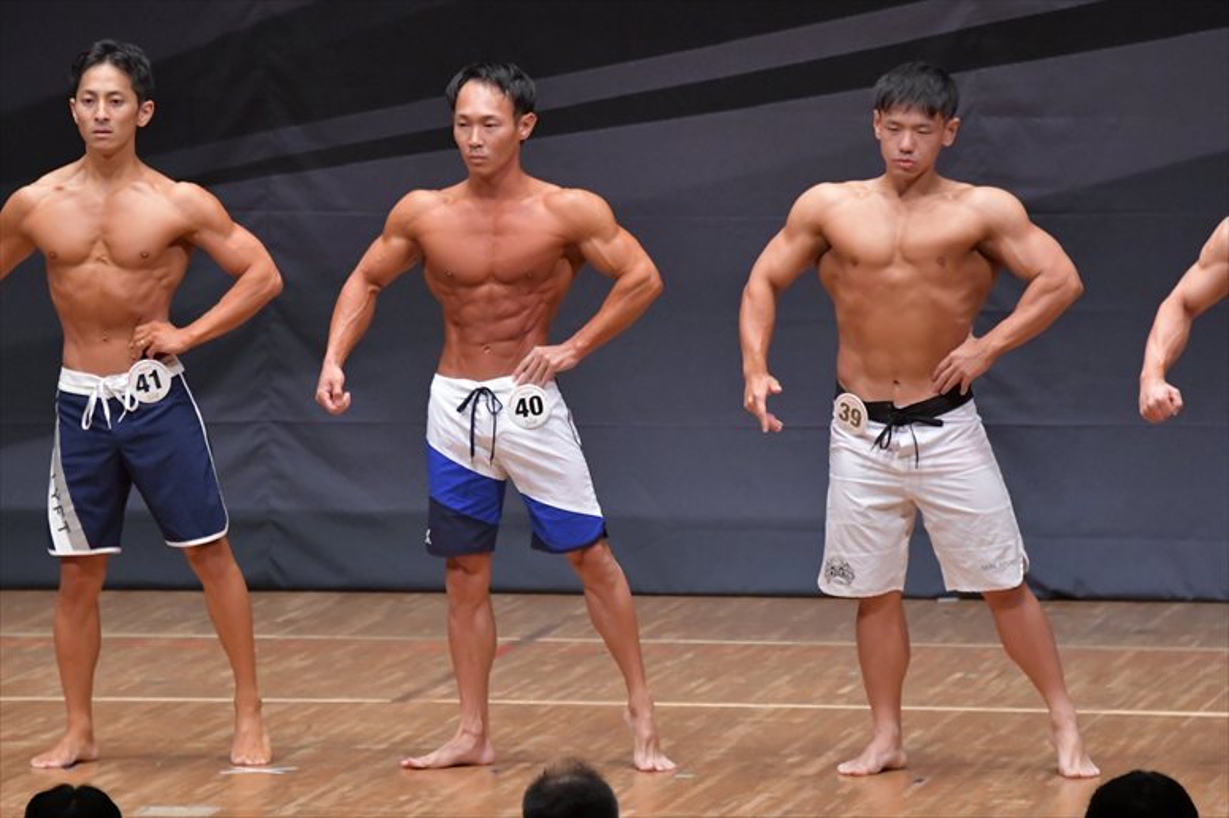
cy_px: 409
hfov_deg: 6.9
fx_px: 10237
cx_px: 614
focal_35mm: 300
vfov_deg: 4.6
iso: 6400
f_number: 5.6
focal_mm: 200
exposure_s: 1/400
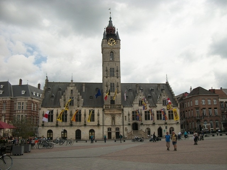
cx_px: 114
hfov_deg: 56.8
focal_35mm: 32
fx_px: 210
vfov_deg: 44.2
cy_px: 85
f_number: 8.8
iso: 80
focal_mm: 5.7
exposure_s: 1/200
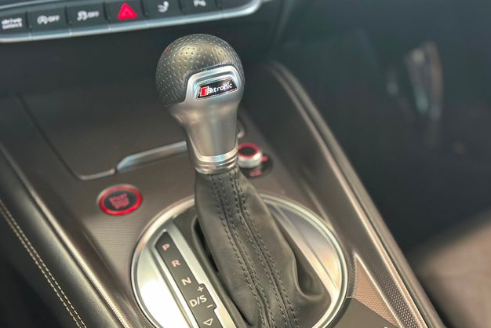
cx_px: 250
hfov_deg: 38.9
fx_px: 696
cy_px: 181
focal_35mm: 51
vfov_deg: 26.5
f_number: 1.78
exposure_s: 1/40
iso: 500
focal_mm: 6.86
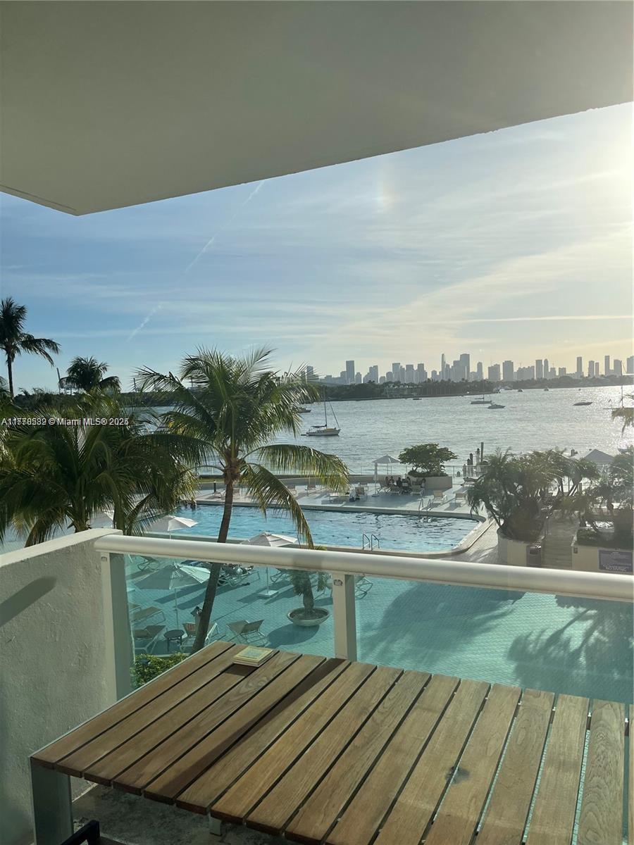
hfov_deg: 53.1
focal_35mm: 26
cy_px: 422
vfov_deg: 67.3
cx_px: 317
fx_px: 635
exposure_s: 1/7874
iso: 50
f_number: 1.6
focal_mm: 5.1
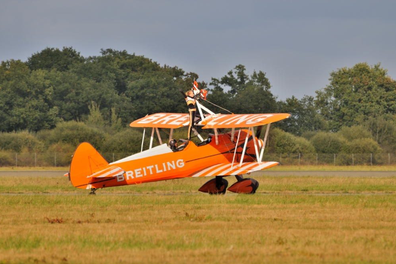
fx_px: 4982
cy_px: 132
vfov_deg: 3.0
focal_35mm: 453
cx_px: 198
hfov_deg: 4.6
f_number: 6.3
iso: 200
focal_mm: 300
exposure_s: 1/800
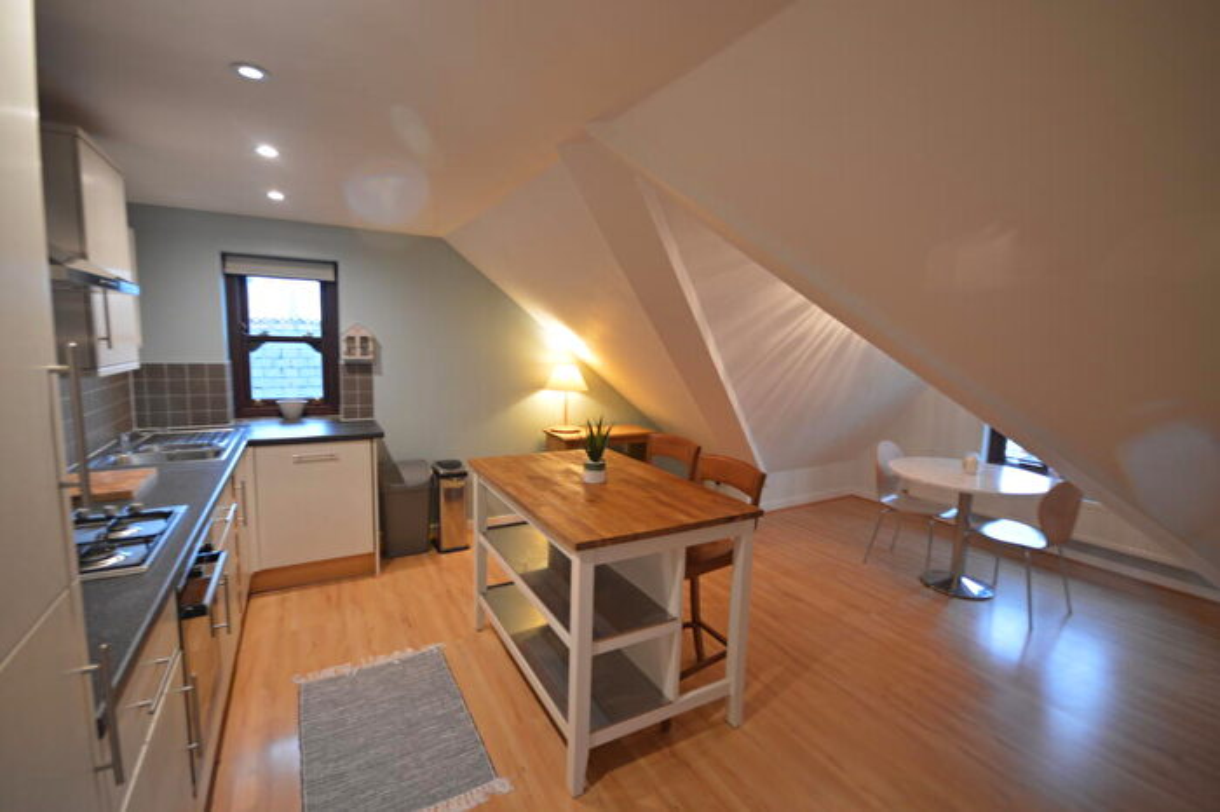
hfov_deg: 100.4
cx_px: 610
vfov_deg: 77.3
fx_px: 508
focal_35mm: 15
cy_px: 406
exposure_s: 1/2
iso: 100
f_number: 4
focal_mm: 10
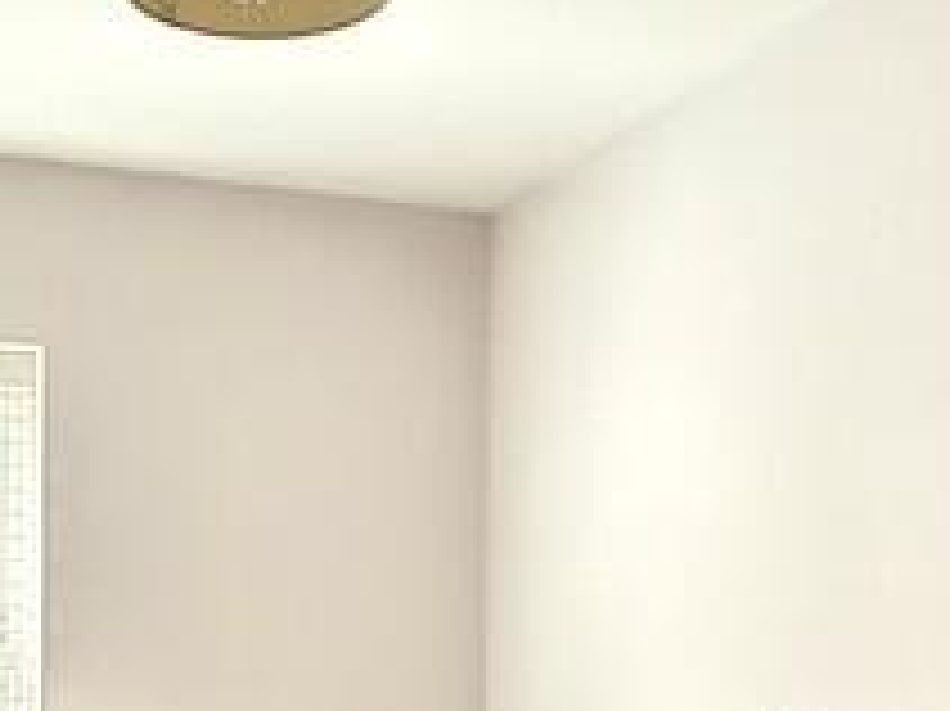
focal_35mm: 68
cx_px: 432
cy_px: 706
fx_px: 1865
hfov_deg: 28.6
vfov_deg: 20.9
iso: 1250
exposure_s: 1/33
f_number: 2.2
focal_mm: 2.22
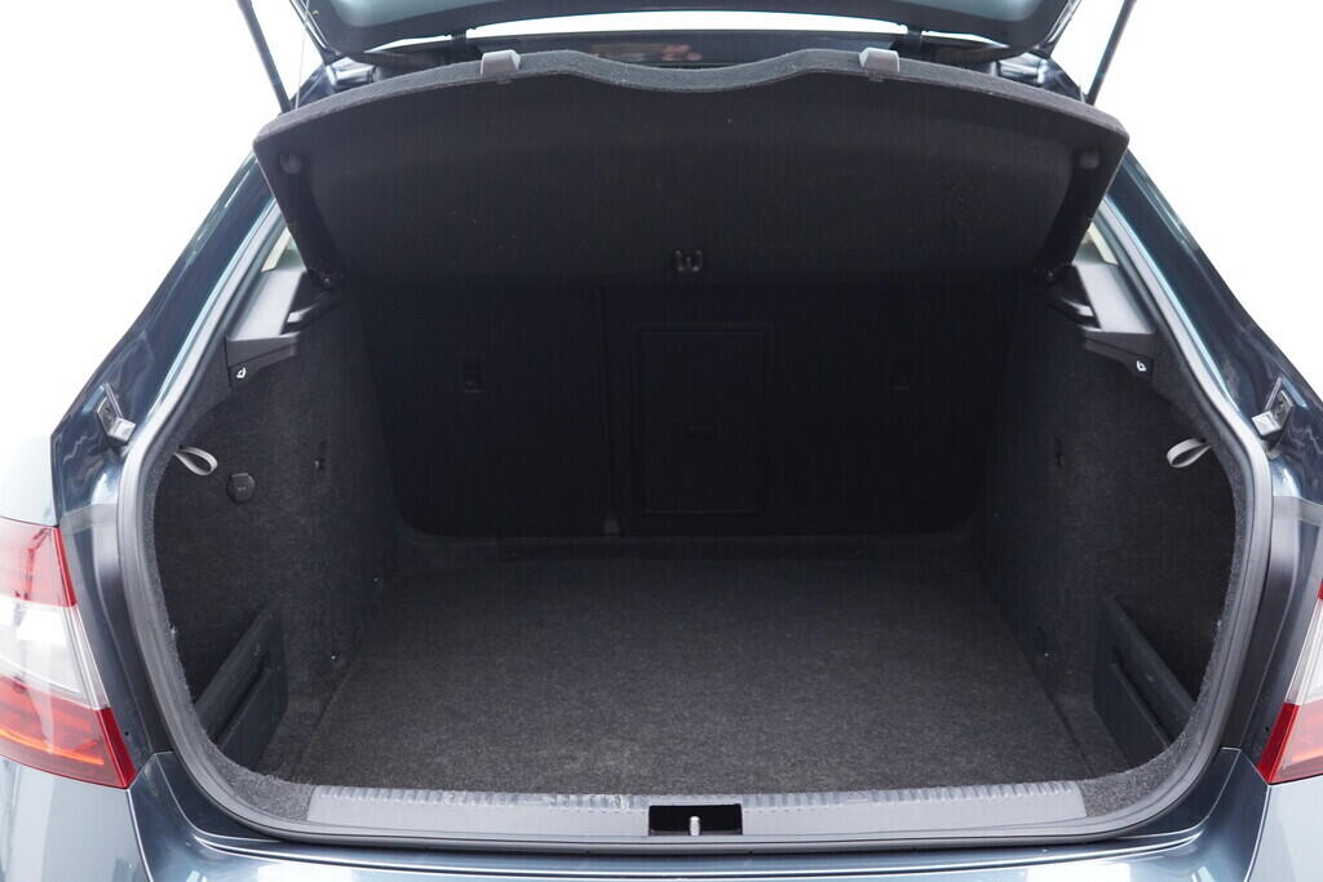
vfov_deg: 36.9
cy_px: 441
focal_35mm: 36
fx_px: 1323
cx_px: 662
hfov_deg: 53.1
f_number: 2.8
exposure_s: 1/40
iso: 500
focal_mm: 24
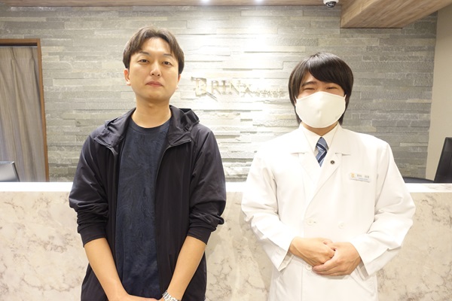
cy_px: 150
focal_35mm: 24
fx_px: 301
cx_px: 226
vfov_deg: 53.1
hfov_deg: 73.7
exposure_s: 1/15
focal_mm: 8.8
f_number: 1.8
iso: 200
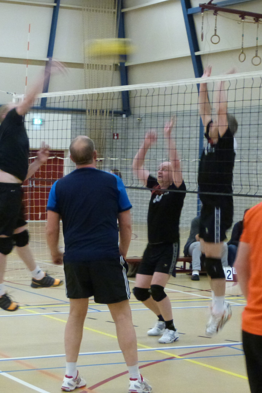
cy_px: 196
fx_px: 1037
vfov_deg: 21.5
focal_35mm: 95
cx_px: 58
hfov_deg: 14.3
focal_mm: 12.1
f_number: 3.3
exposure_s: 1/50
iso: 800
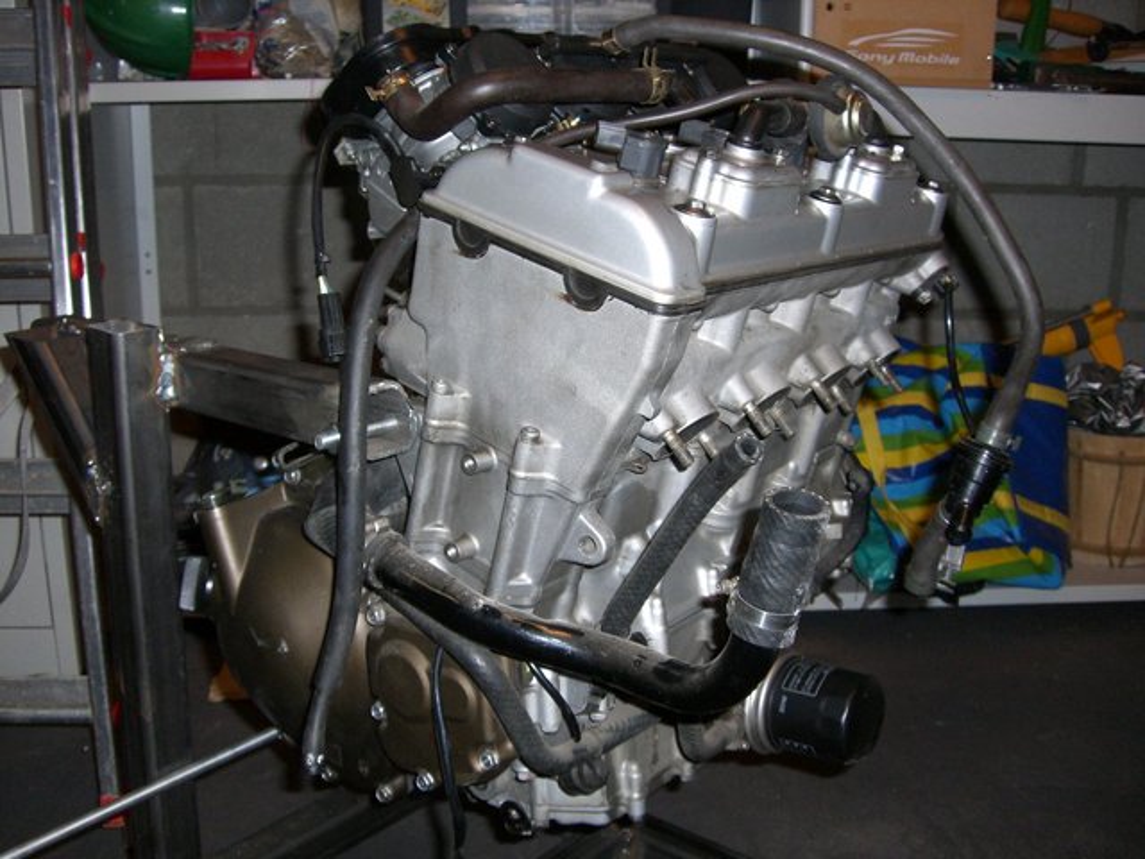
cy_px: 430
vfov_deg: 37.7
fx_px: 1257
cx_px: 572
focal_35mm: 38
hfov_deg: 49.0
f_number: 2.7
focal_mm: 6.2
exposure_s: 1/60
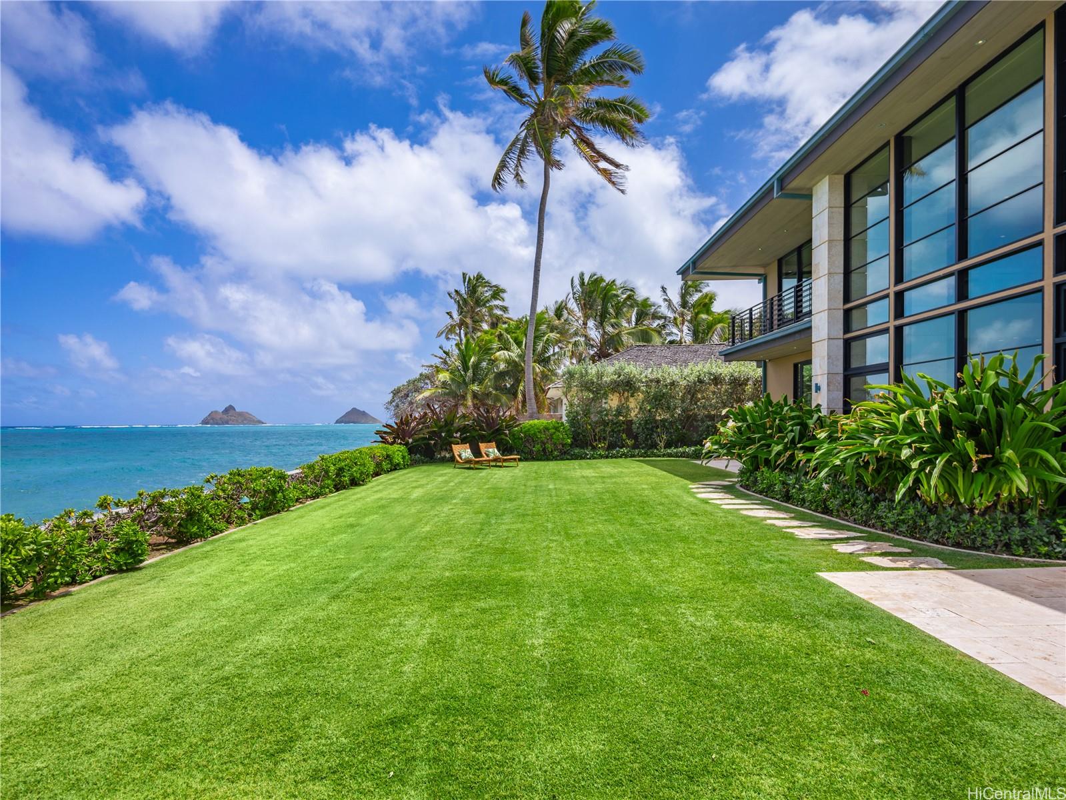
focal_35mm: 20
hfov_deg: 81.7
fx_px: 616
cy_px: 400
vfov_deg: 66.0
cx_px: 533
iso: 125
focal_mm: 10
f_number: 4
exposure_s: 1/8000
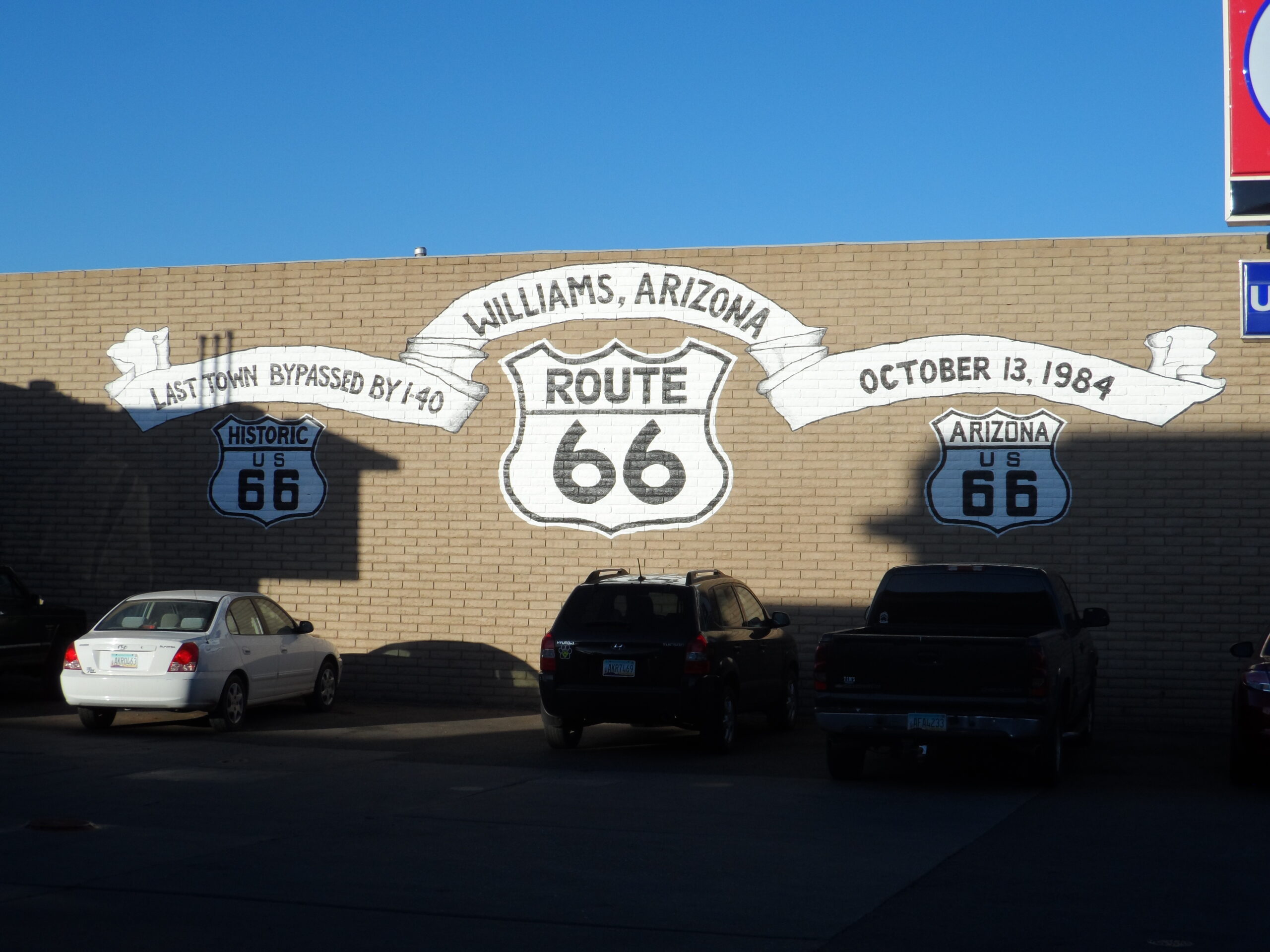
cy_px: 476
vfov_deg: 23.7
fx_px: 2275
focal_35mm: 62
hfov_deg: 31.2
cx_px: 635
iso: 80
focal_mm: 10.2
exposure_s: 1/750
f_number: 4.2
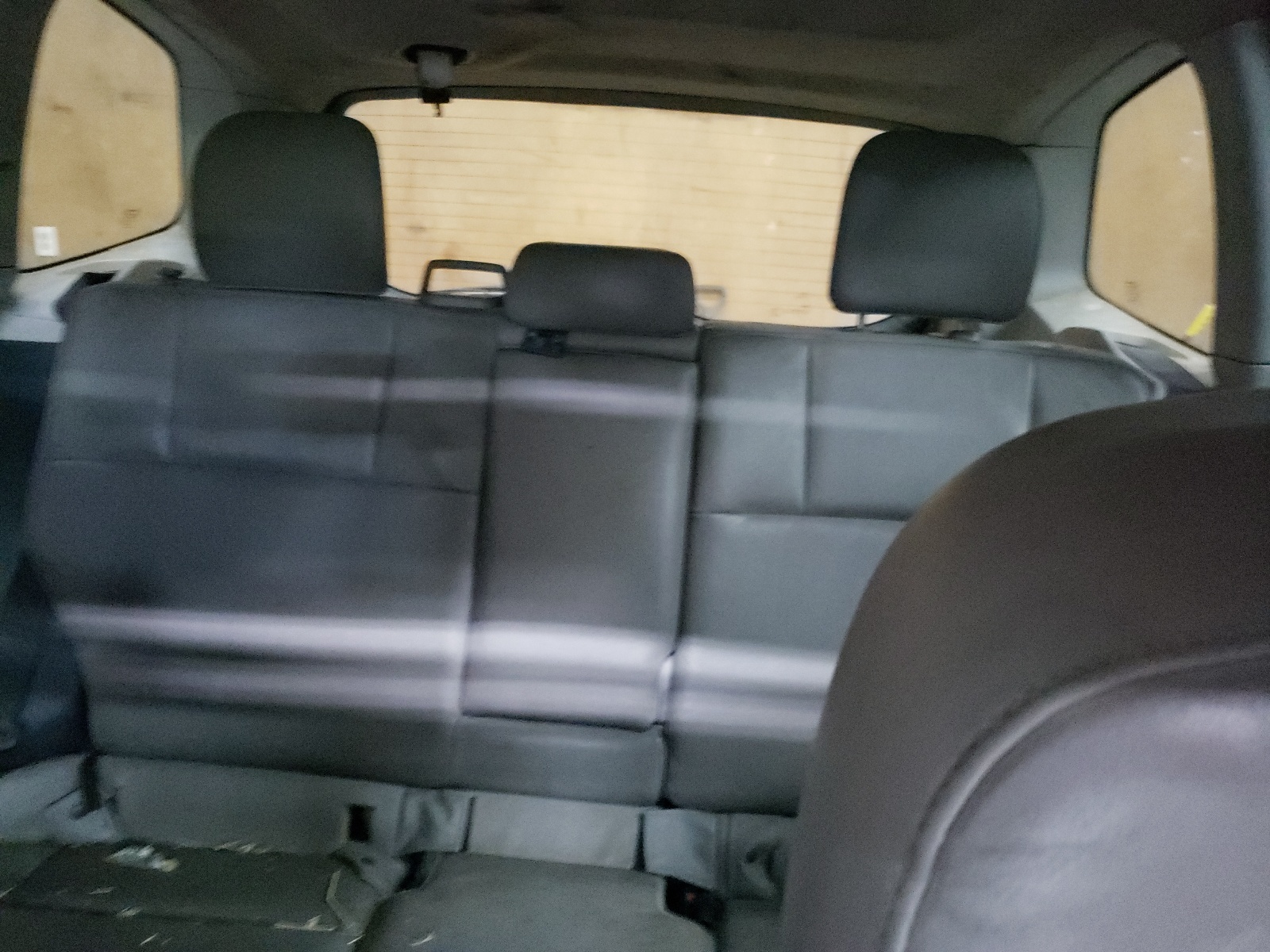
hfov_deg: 67.3
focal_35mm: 26
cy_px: 476
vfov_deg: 53.1
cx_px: 635
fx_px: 954
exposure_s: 1/24
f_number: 1.5
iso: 1029
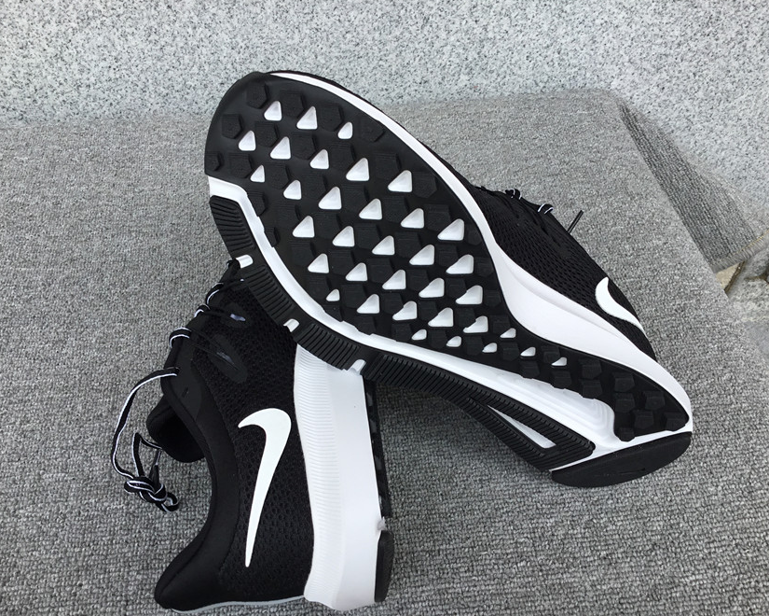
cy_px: 311
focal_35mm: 33
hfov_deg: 54.2
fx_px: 751
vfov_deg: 44.5
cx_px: 378
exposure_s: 1/566
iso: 25
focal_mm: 3.3
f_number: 2.4
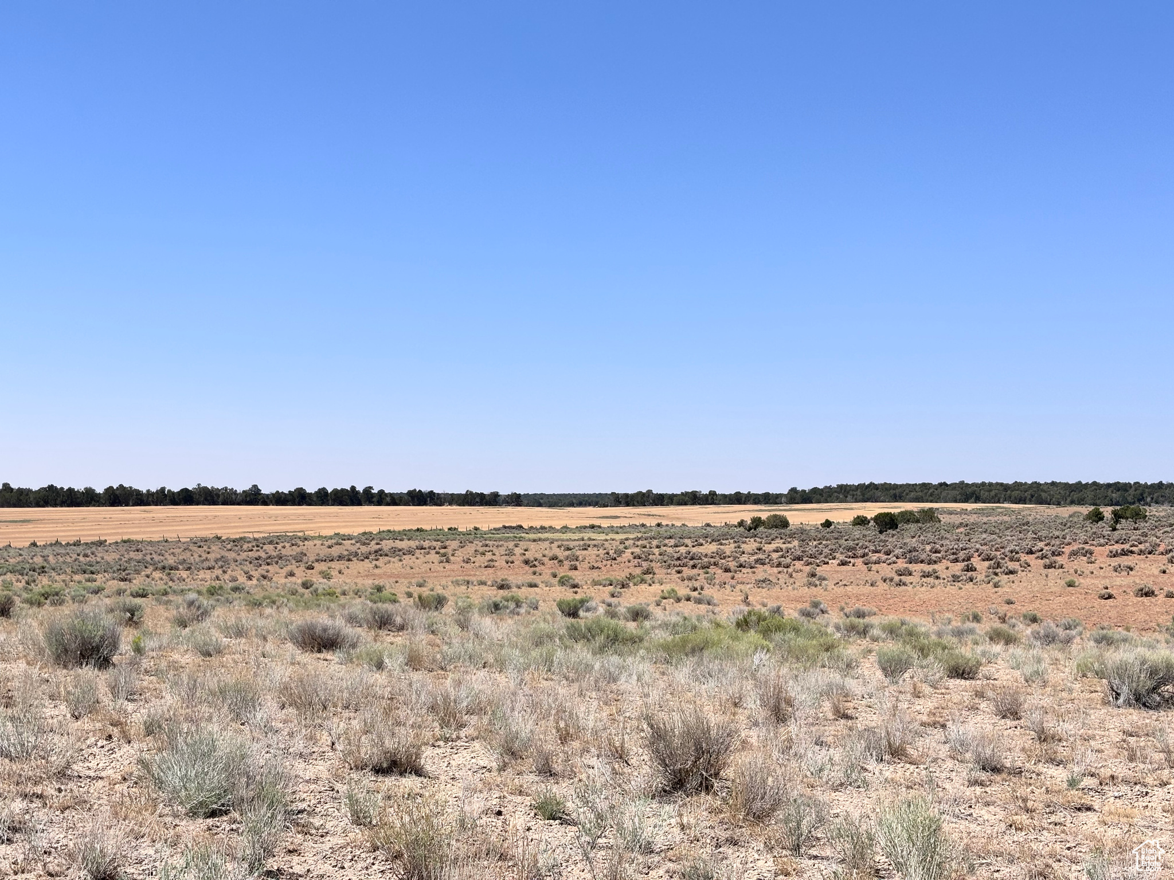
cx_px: 587
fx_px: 1764
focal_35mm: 52
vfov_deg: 28.0
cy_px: 440
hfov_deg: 36.8
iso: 32
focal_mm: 5.96
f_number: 1.6
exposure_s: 1/4082
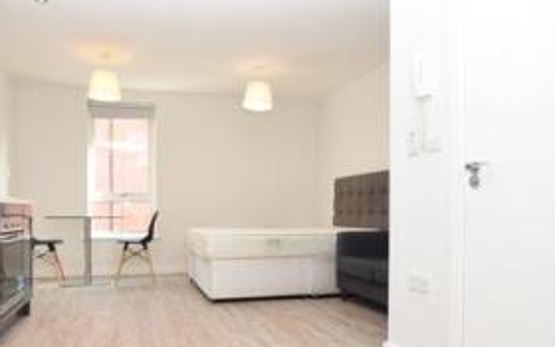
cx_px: 228
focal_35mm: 26
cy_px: 221
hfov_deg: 69.8
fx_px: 393
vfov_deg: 47.1
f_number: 5.6
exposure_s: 1/125
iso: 800
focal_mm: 10
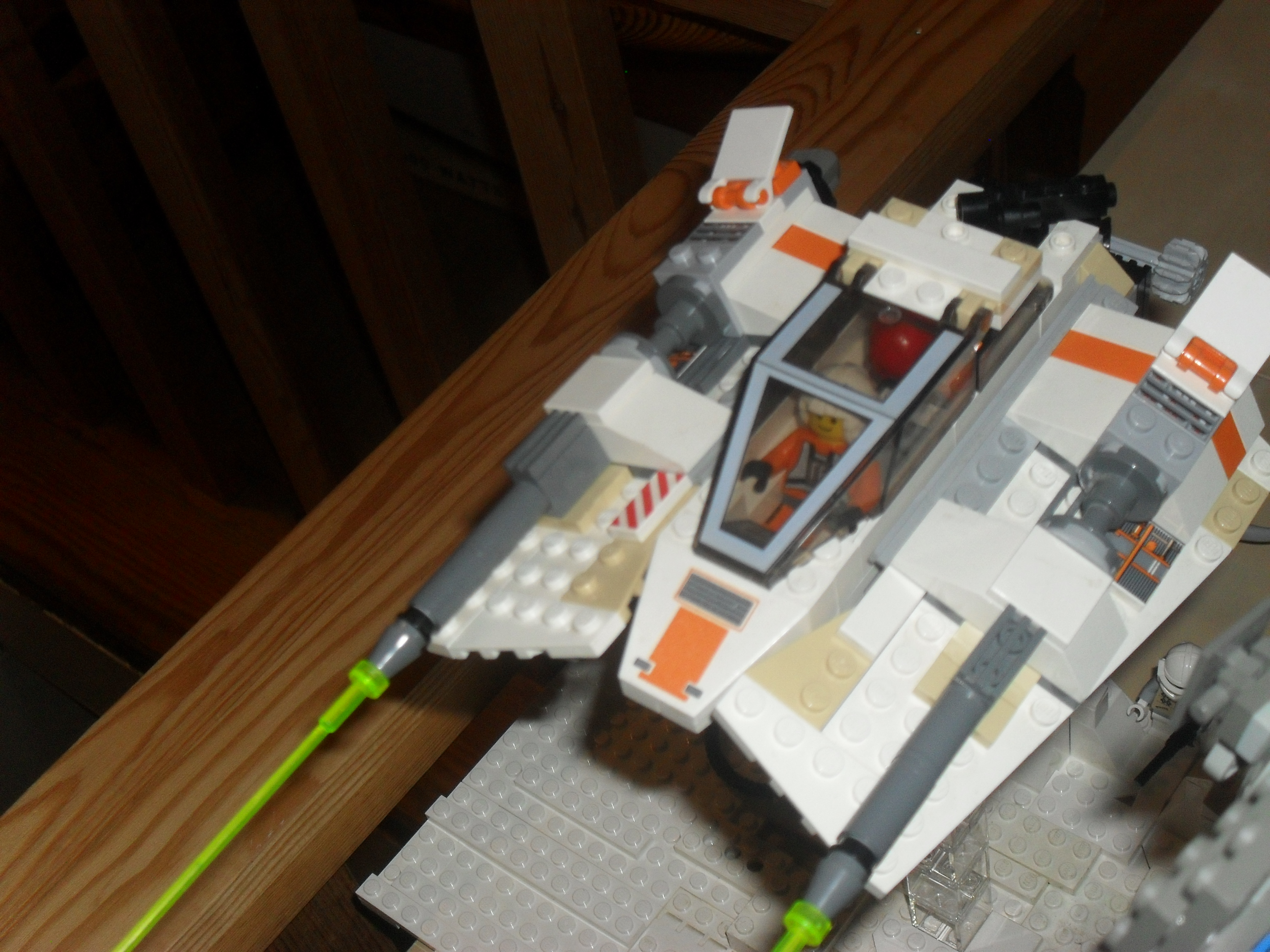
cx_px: 635
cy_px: 476
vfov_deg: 29.7
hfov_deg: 38.9
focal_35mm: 49
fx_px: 1798
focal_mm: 8.7
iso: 200
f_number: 3.9
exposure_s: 1/45
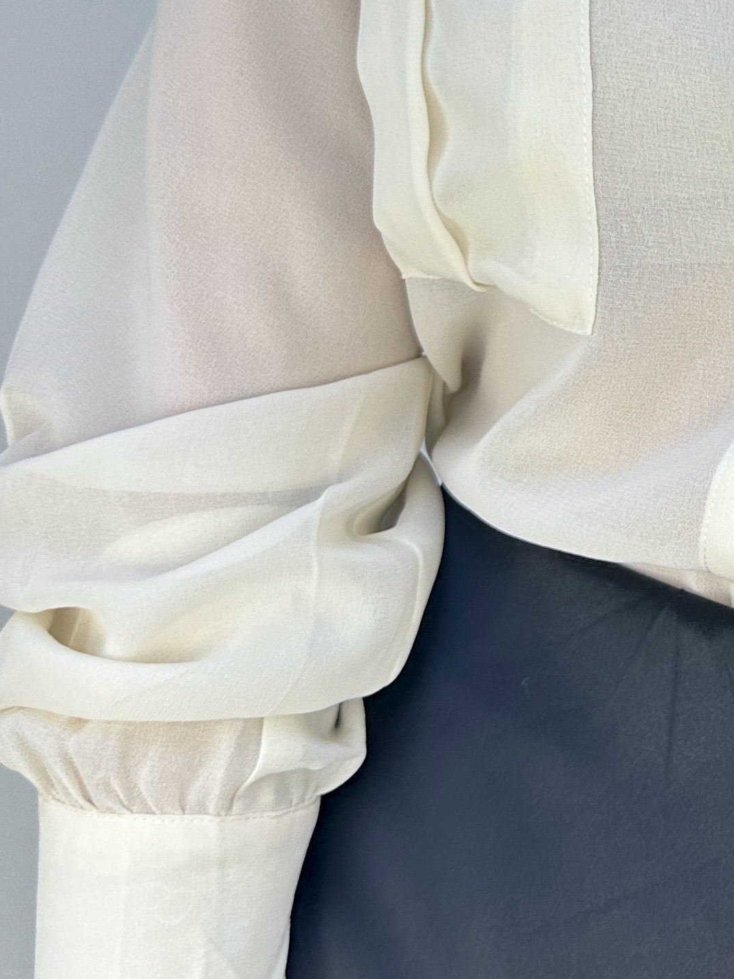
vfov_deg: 28.9
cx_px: 991
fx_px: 1866
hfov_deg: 20.1
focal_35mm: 66
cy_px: 234
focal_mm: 6.86
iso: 80
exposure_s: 1/412
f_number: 1.78
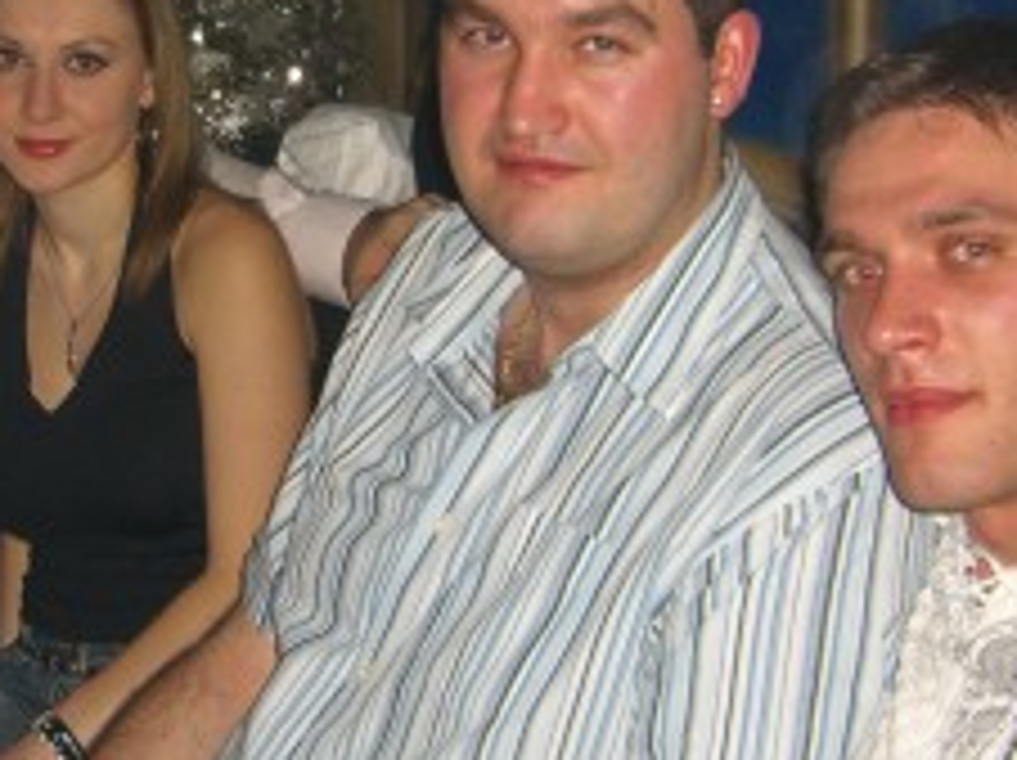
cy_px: 306
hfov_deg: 19.3
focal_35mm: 101
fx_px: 2964
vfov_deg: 14.6
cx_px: 252
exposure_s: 1/60
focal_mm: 7.9
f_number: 2.8
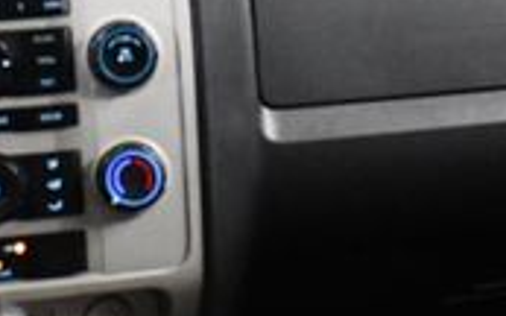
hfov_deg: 15.3
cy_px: 44
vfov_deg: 9.6
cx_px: 369
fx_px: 1875
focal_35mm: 136
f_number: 3.5
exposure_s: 1/60
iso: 3200
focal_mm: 18
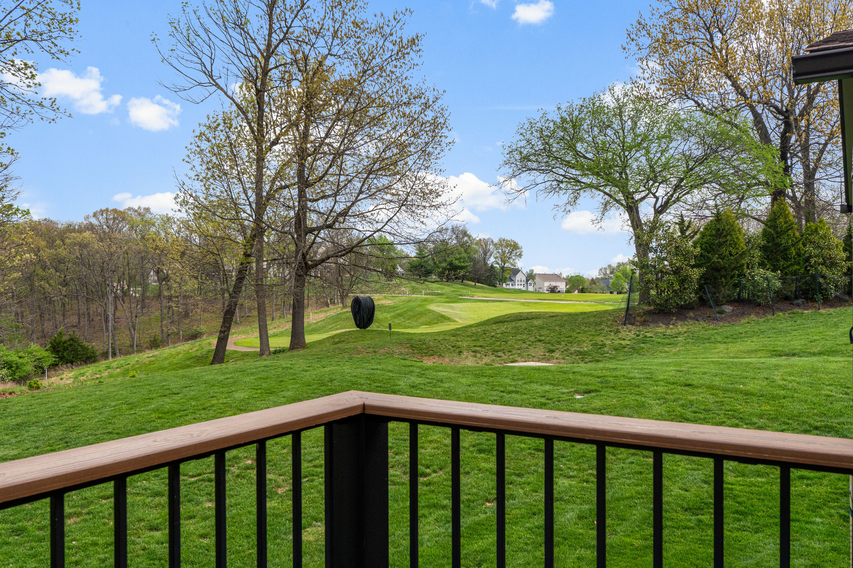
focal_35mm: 30
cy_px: 284
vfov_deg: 43.6
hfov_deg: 61.9
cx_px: 426
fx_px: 711
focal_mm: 20
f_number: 8
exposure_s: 1/640
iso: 400
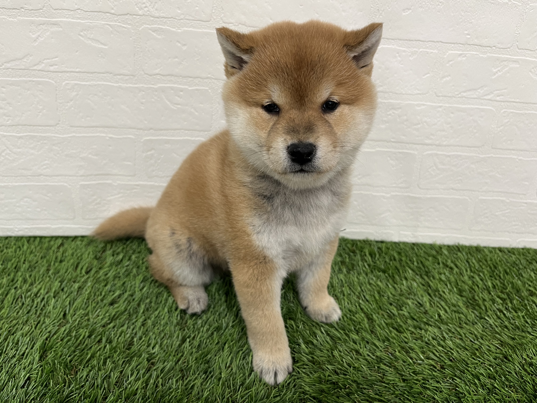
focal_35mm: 26
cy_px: 202
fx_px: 403
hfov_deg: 67.3
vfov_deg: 53.1
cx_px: 268
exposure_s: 1/50
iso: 125
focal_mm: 5.1
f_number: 1.6
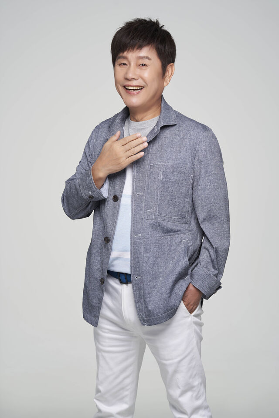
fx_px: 1569
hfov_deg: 10.2
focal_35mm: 135
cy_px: 209
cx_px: 140
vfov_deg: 15.2
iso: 100
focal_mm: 135
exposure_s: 1/160
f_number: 7.1
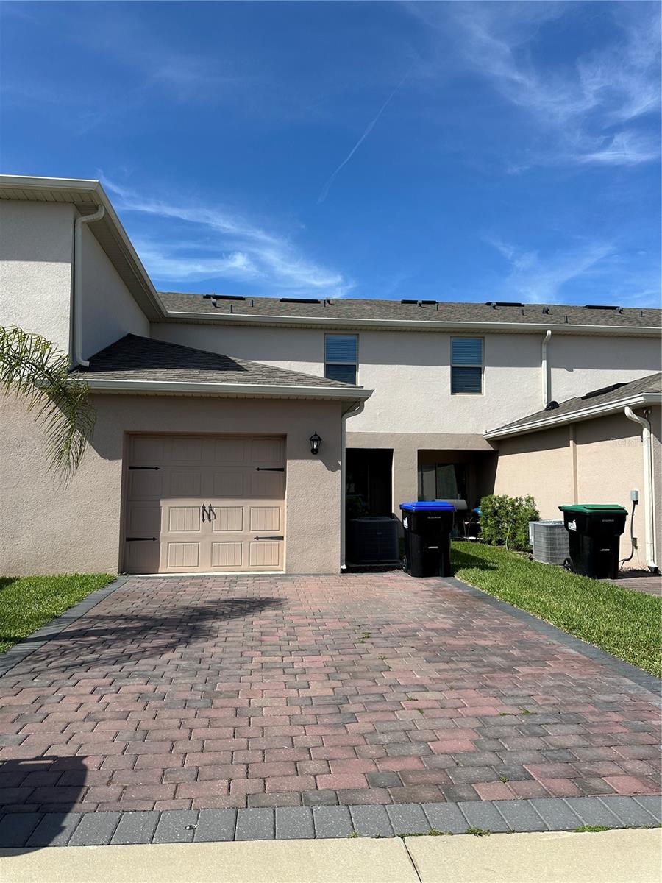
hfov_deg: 56.8
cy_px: 442
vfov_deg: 71.6
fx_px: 612
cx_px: 331
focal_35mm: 24
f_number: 1.78
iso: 80
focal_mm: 6.86
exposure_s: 1/5263
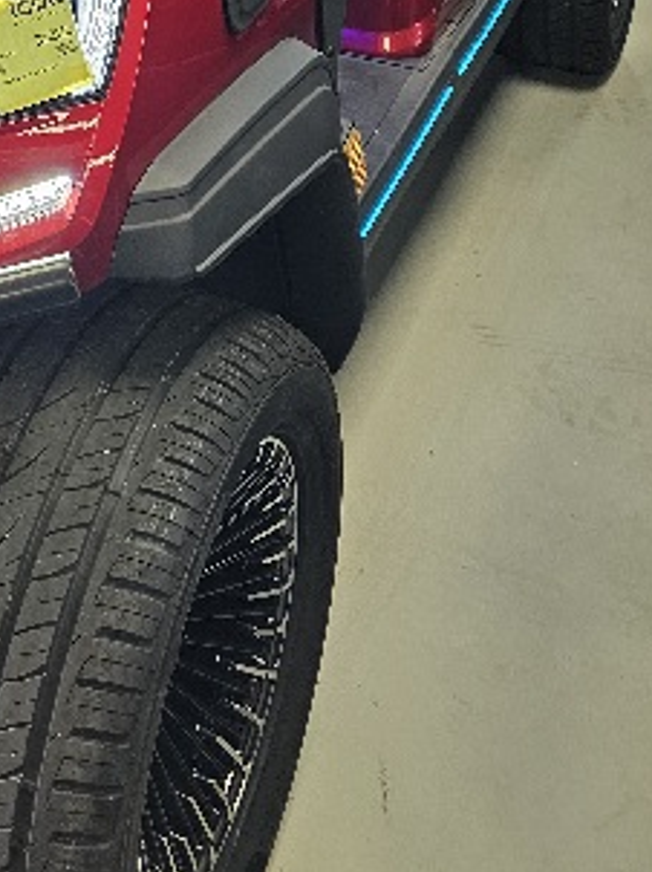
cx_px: 9
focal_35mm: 61
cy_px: -202
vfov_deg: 27.5
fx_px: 1534
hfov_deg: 23.1
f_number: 1.7
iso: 160
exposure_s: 1/120
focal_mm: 6.3
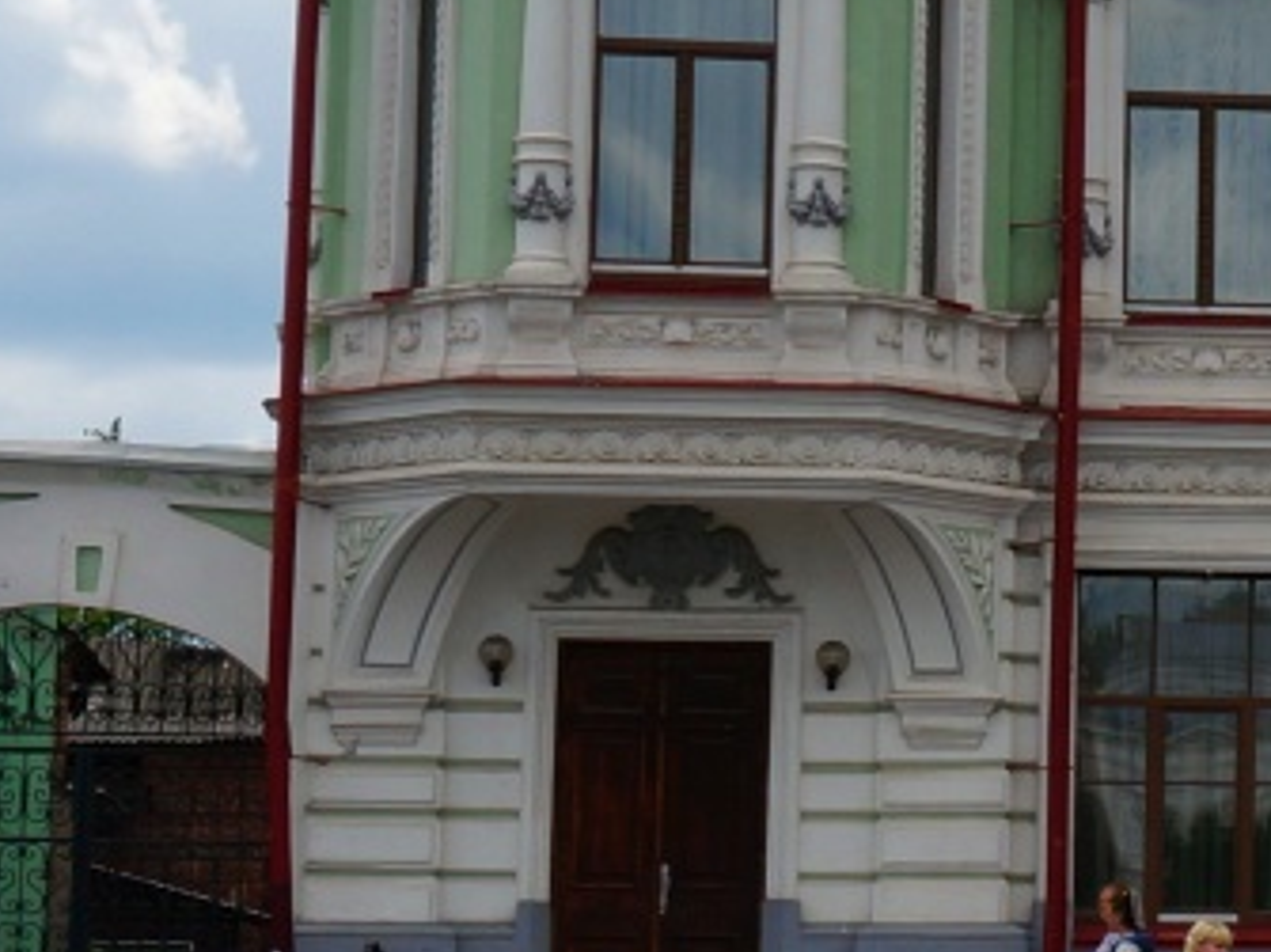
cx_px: 1840
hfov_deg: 12.2
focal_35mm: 155
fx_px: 5689
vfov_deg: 9.5
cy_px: 214
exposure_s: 1/160
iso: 100
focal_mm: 24
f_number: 13
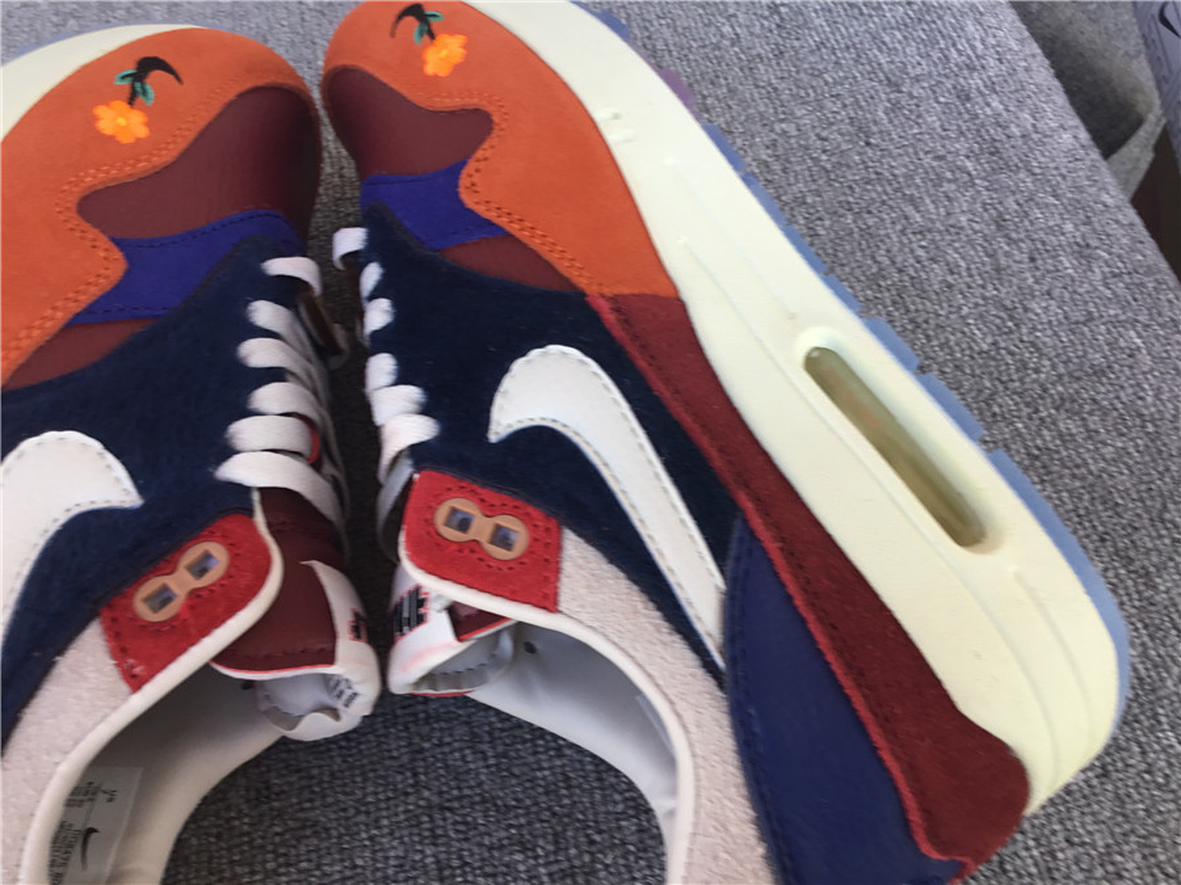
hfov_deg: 58.4
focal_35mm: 31
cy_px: 442
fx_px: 1058
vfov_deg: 45.4
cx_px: 590
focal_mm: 3.3
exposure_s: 1/100
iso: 32
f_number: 2.4
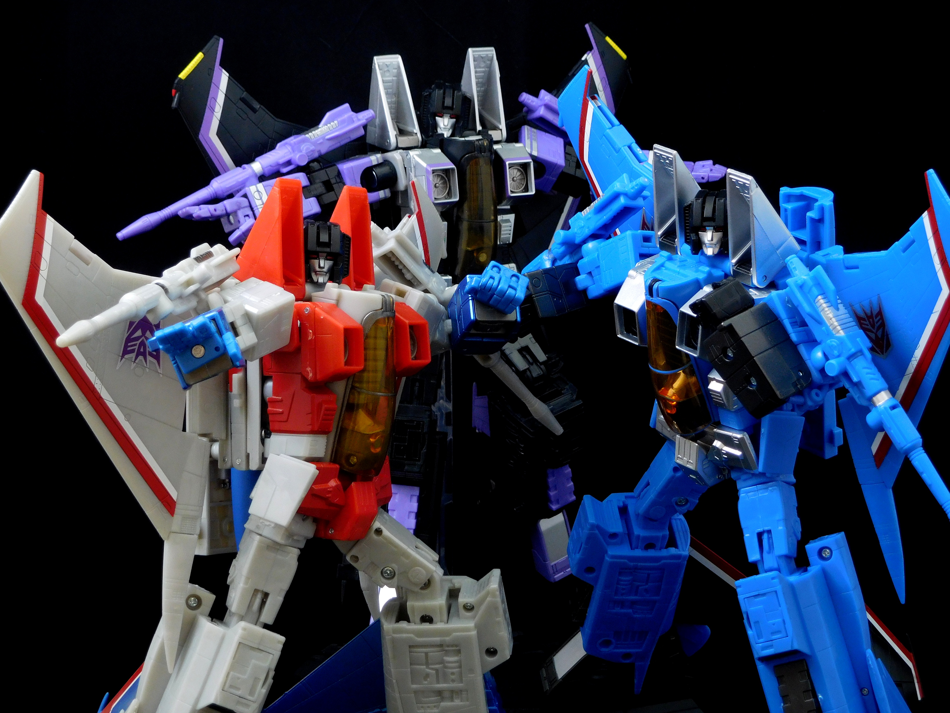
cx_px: 475
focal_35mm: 80
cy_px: 356
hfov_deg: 24.4
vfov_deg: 18.4
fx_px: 2196
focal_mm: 14.3
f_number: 4.6
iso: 200
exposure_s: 1/1.6
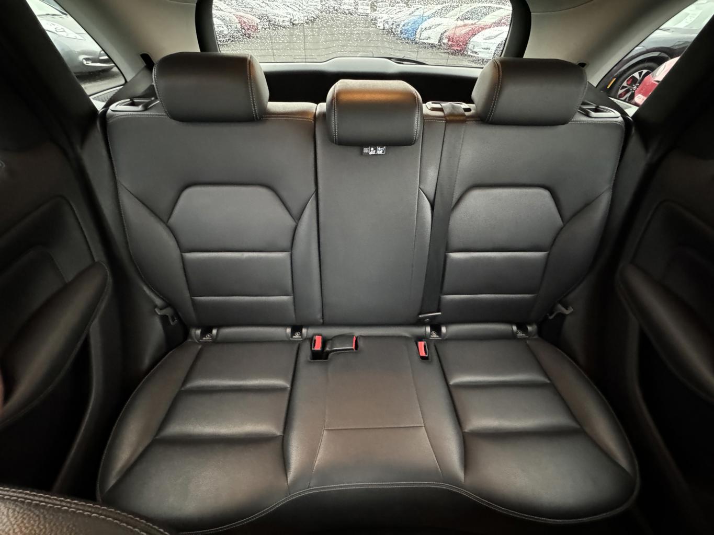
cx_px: 357
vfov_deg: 85.7
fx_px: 289
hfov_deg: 102.1
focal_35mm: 14
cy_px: 268
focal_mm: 2.22
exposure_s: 1/30
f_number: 2.2
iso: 1600
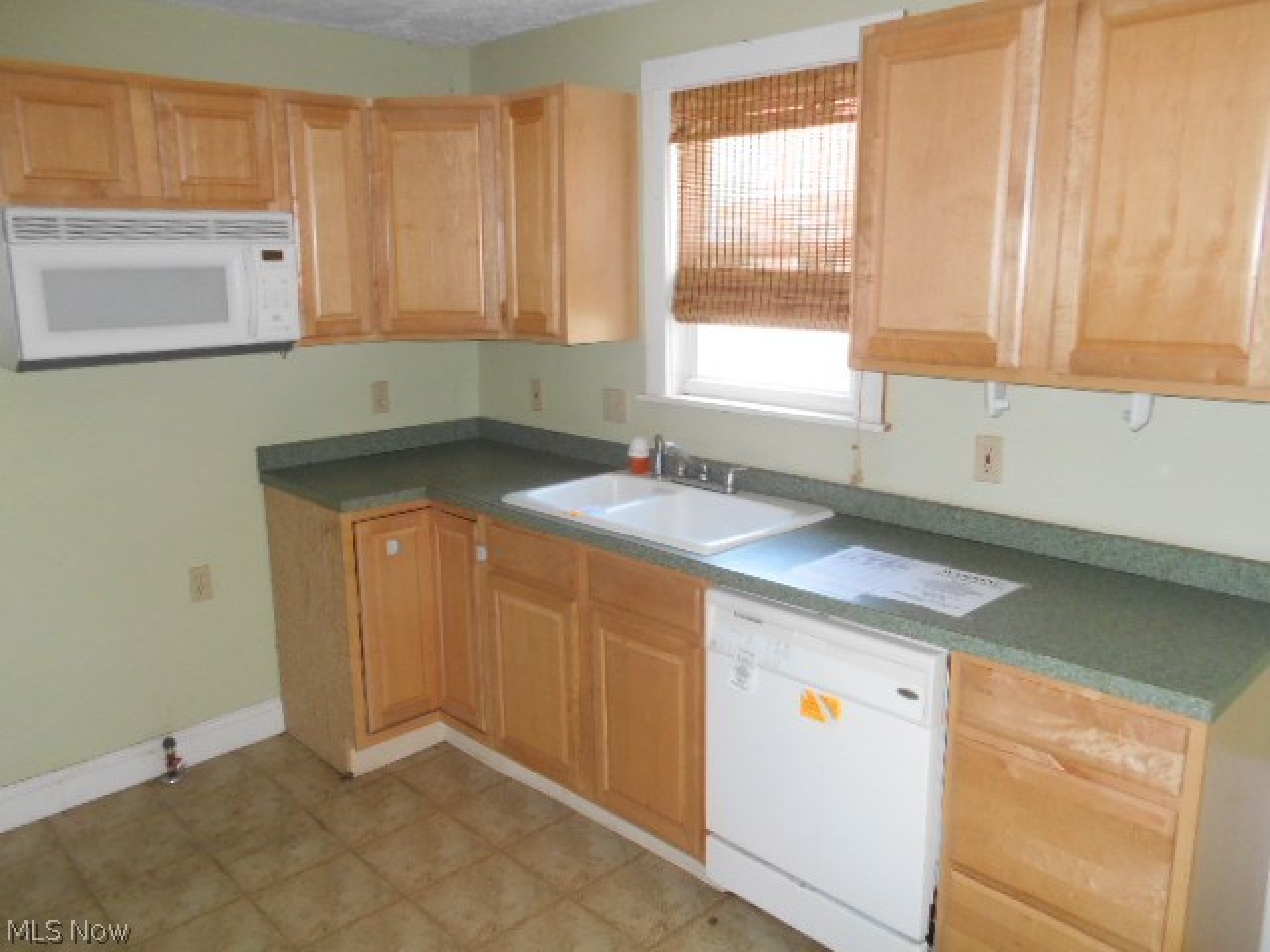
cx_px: 635
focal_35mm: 26
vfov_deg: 53.1
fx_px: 954
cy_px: 476
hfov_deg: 67.3
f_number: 3.2
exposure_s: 1/25
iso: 280
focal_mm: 4.6
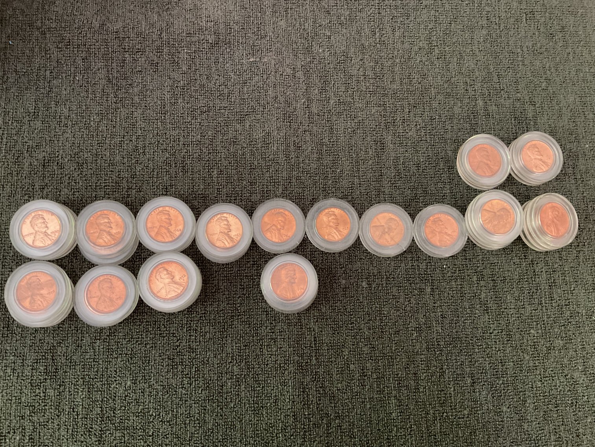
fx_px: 499
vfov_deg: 48.2
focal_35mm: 29
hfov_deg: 61.7
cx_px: 298
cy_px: 224
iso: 320
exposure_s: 1/25
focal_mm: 3
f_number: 1.8
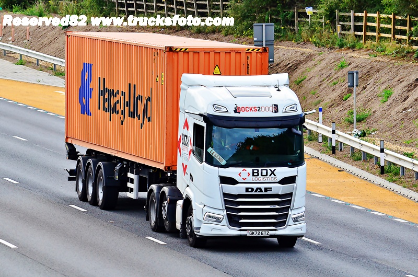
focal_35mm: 292
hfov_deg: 7.1
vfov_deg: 4.7
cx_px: 209
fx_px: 3389
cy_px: 138
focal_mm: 195
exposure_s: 1/800
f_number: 7.1
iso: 800
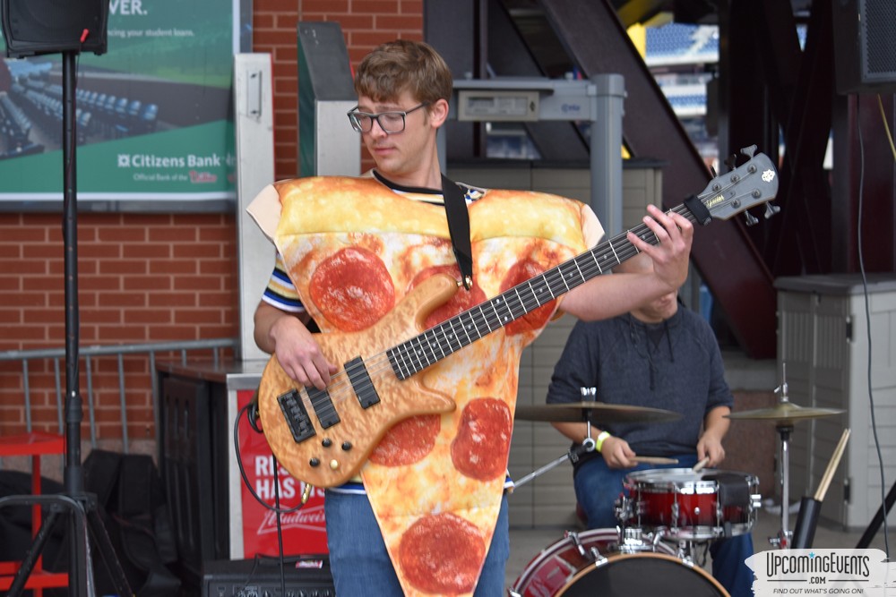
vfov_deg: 16.6
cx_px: 448
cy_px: 298
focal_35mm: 82
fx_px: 2053
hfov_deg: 24.6
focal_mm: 55
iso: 400
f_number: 5.6
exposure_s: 1/125
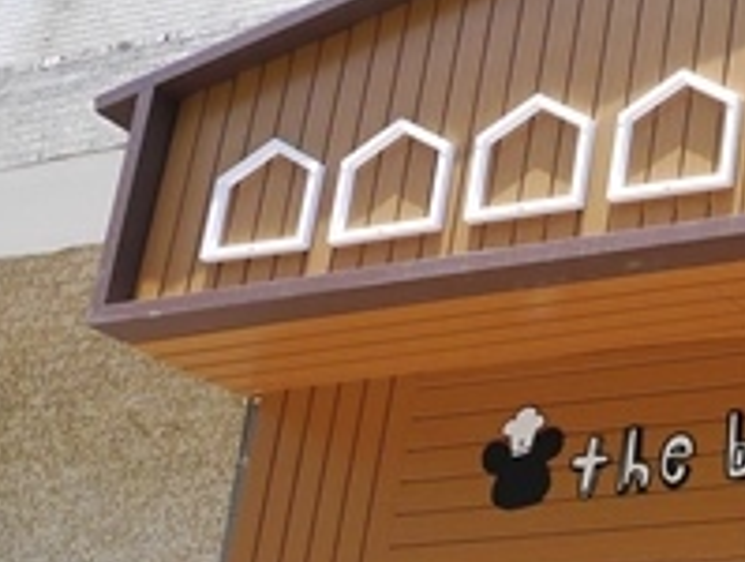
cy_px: 463
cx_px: 1187
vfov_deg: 16.3
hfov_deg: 18.6
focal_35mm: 90
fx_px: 1940
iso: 800
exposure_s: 1/800
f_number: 6.3
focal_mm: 14
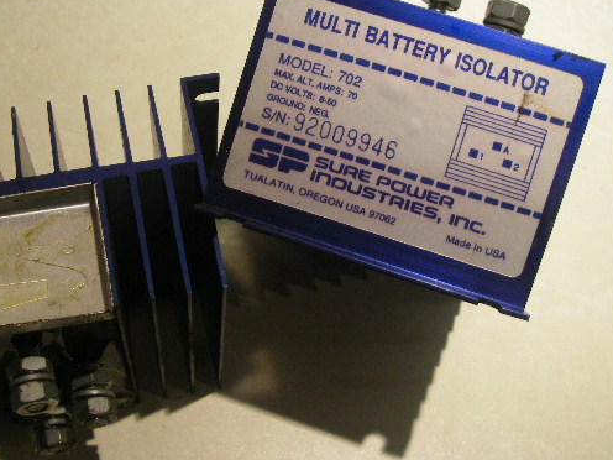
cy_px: 204
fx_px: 868
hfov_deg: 38.6
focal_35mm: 49
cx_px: 226
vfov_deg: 29.7
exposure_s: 1/50
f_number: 3.3
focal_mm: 6.3
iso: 200
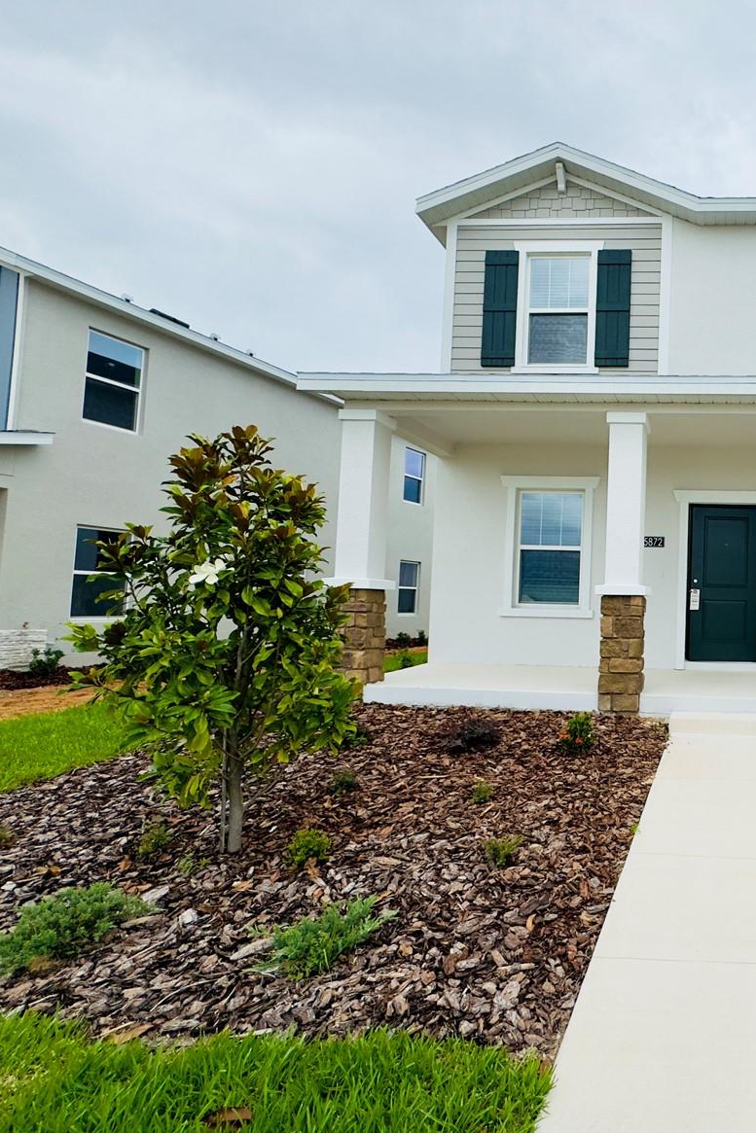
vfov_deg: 84.0
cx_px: 702
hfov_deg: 53.0
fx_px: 630
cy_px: 575
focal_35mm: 20
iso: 50
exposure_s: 1/2674
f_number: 2.2
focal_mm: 2.22
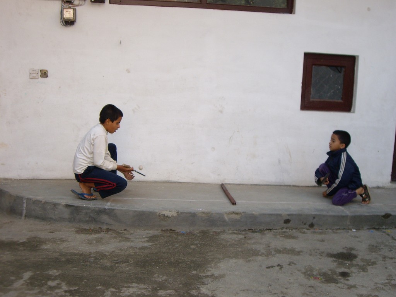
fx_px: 538
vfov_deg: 30.9
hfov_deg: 40.4
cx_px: 198
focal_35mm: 47
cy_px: 148
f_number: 3
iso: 100
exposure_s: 1/160
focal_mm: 7.6
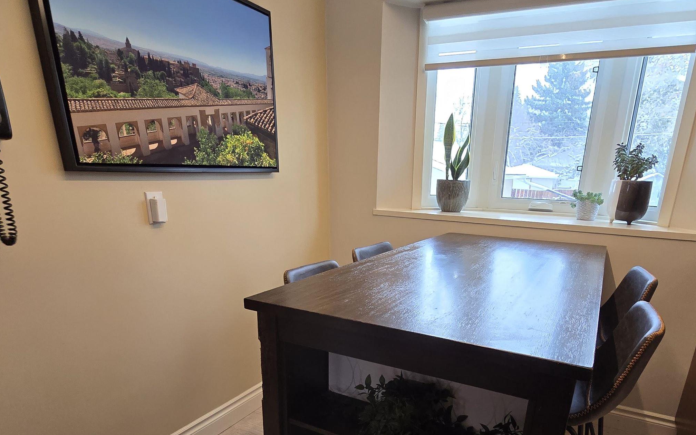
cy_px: 322
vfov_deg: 54.8
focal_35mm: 21
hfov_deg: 81.9
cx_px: 389
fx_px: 398
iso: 200
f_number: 2.2
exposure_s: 1/60
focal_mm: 2.2
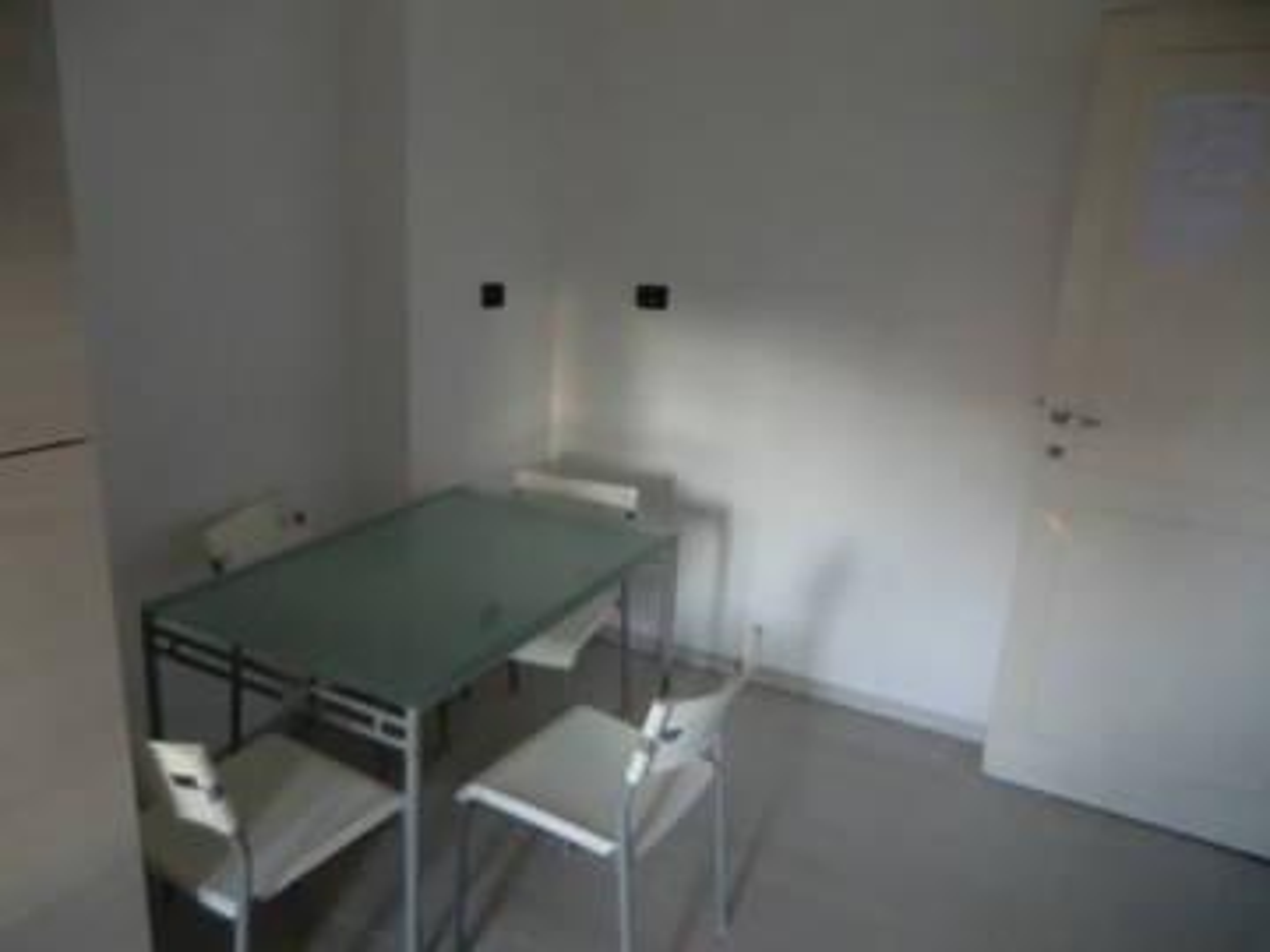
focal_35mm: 24
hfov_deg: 71.6
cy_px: 476
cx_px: 635
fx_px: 881
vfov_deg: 56.8
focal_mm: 4.3
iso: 800
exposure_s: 1/60
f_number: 3.2
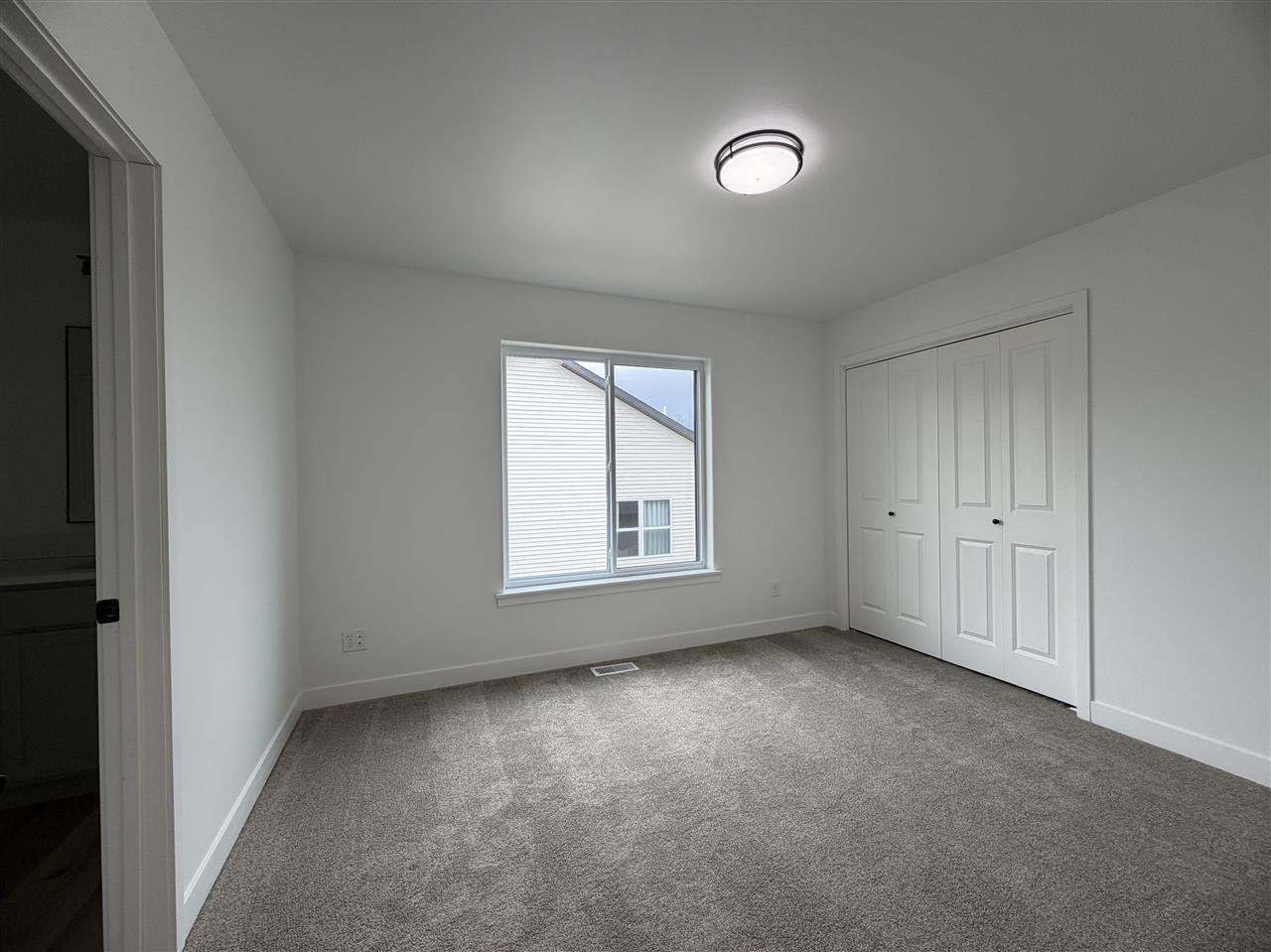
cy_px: 476
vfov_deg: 85.6
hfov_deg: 102.1
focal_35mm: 14
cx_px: 636
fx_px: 514
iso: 80
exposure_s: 1/120
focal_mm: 2.22
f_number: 2.2
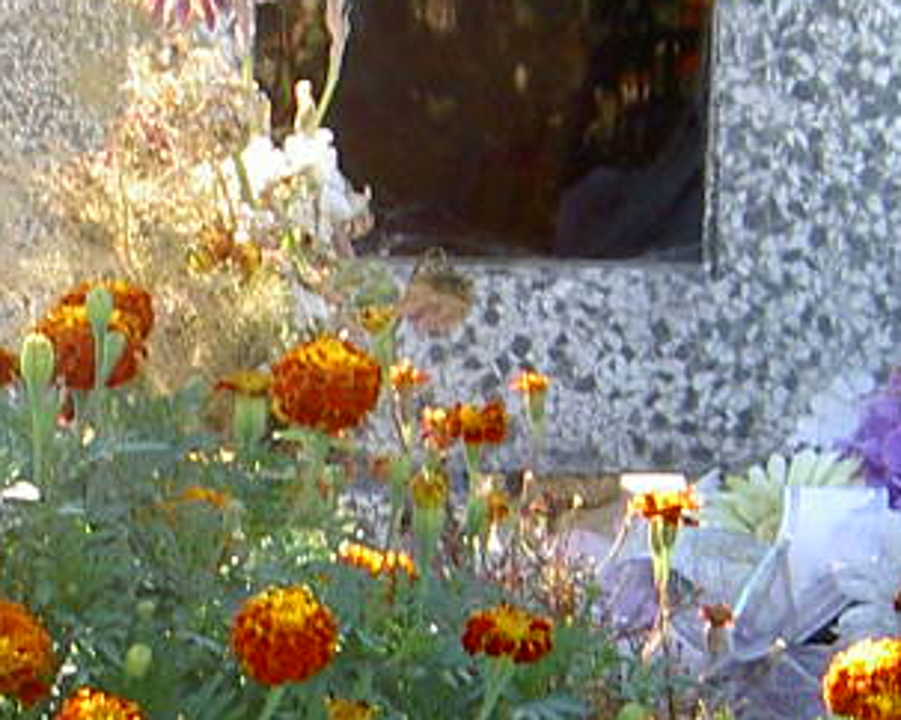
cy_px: 747
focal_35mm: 201
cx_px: 271
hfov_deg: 9.6
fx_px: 5356
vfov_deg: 7.6
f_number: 2.8
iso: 50
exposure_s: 1/125
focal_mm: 8
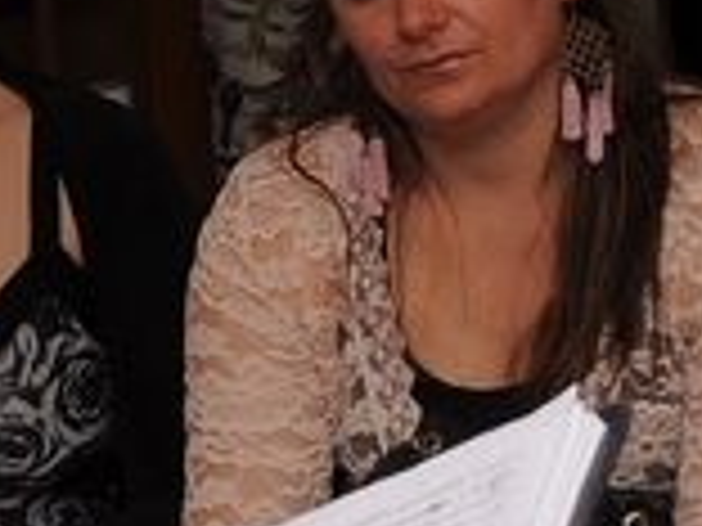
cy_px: 497
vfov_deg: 7.4
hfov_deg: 9.3
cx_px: 1359
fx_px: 4056
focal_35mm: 200
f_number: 6.3
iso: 200
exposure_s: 1/200
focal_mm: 18
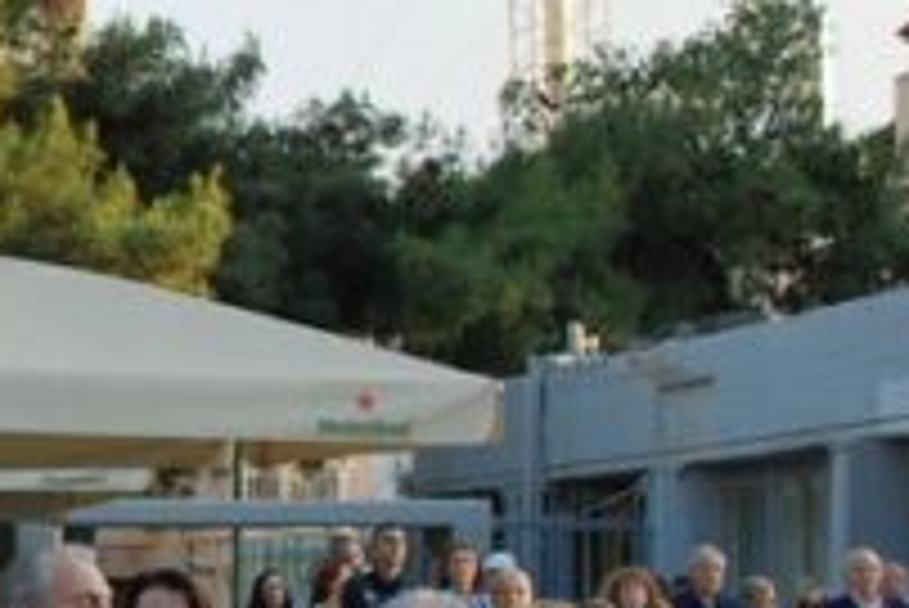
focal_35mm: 145
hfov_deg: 12.9
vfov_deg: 9.5
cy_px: 475
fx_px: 3664
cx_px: -688
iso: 160
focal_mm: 26
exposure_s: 1/125
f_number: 5.6
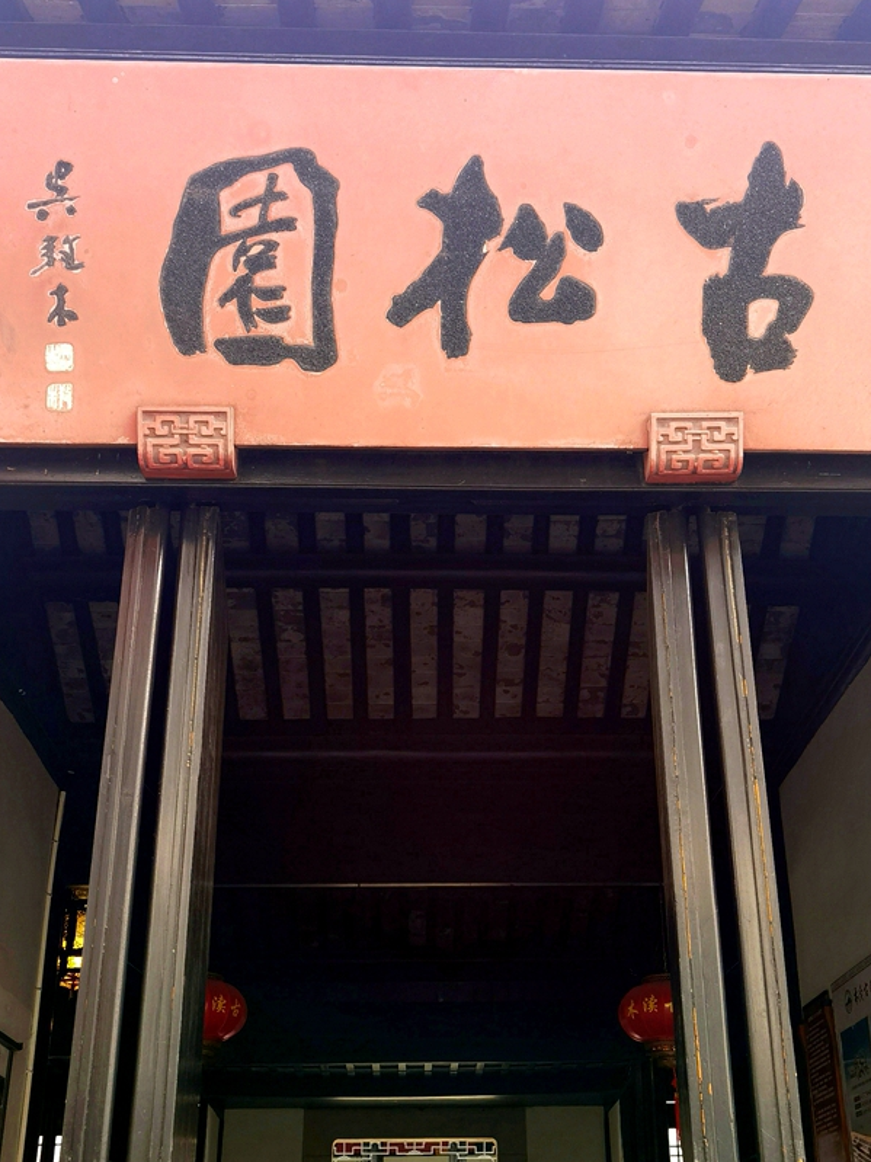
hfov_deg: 35.1
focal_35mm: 41
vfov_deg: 45.5
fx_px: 1376
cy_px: 705
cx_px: 475
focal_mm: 6.71
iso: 80
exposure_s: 1/100
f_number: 1.9
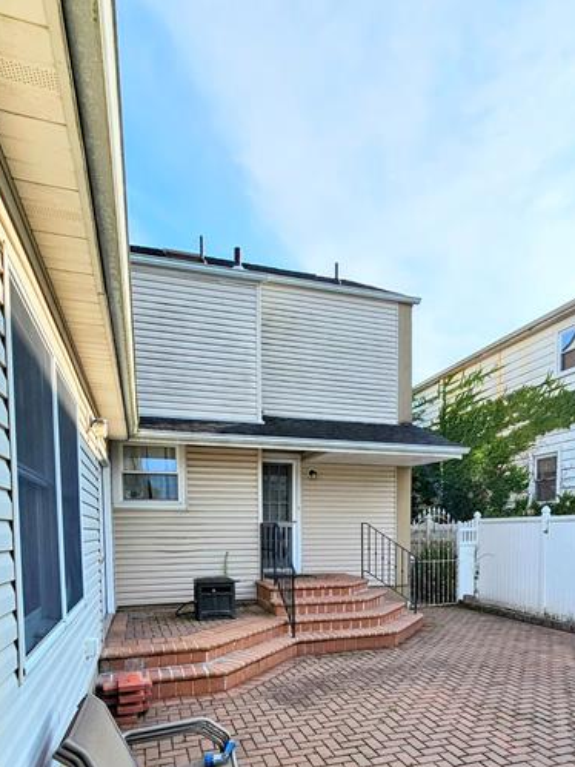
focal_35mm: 20
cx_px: 300
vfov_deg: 76.5
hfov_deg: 65.9
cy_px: 564
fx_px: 443
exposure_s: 1/2339
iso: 50
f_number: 2.2
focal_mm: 2.2
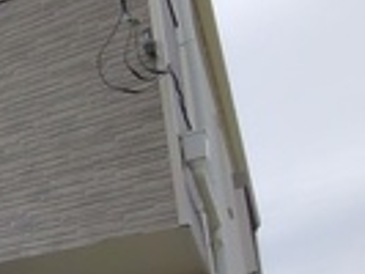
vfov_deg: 18.8
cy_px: 367
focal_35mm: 72
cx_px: -288
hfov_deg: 19.9
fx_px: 760
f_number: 2.4
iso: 50
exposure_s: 1/1089
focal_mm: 1.6
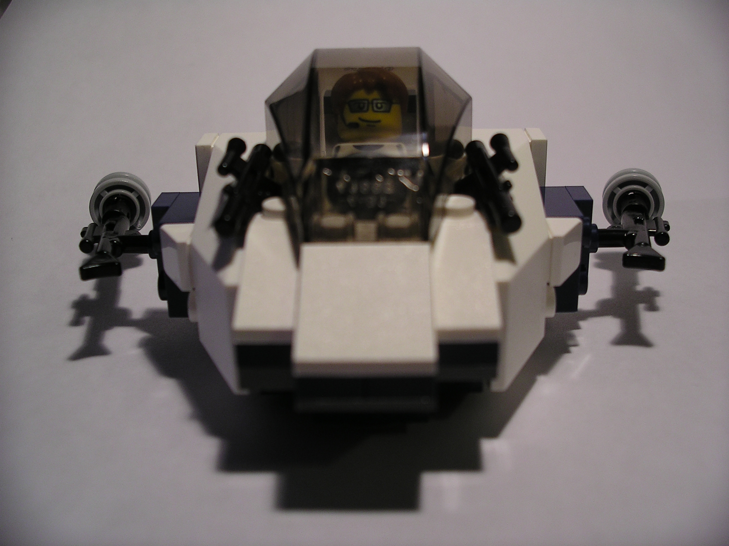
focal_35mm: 45
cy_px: 273
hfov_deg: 42.1
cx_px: 364
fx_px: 947
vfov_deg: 32.1
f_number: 3
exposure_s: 1/46
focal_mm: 9.3
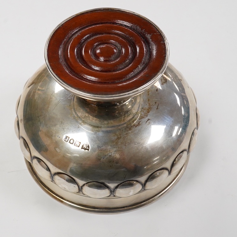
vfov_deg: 29.6
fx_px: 449
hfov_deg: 29.4
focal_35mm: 58
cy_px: 118
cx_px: 82
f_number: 18
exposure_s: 1/100
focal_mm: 30
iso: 2500
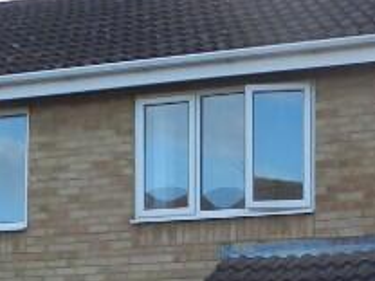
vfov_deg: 12.6
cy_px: 389
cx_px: 243
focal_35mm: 113
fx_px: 1224
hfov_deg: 17.4
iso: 160
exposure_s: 1/320
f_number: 3.4
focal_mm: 4
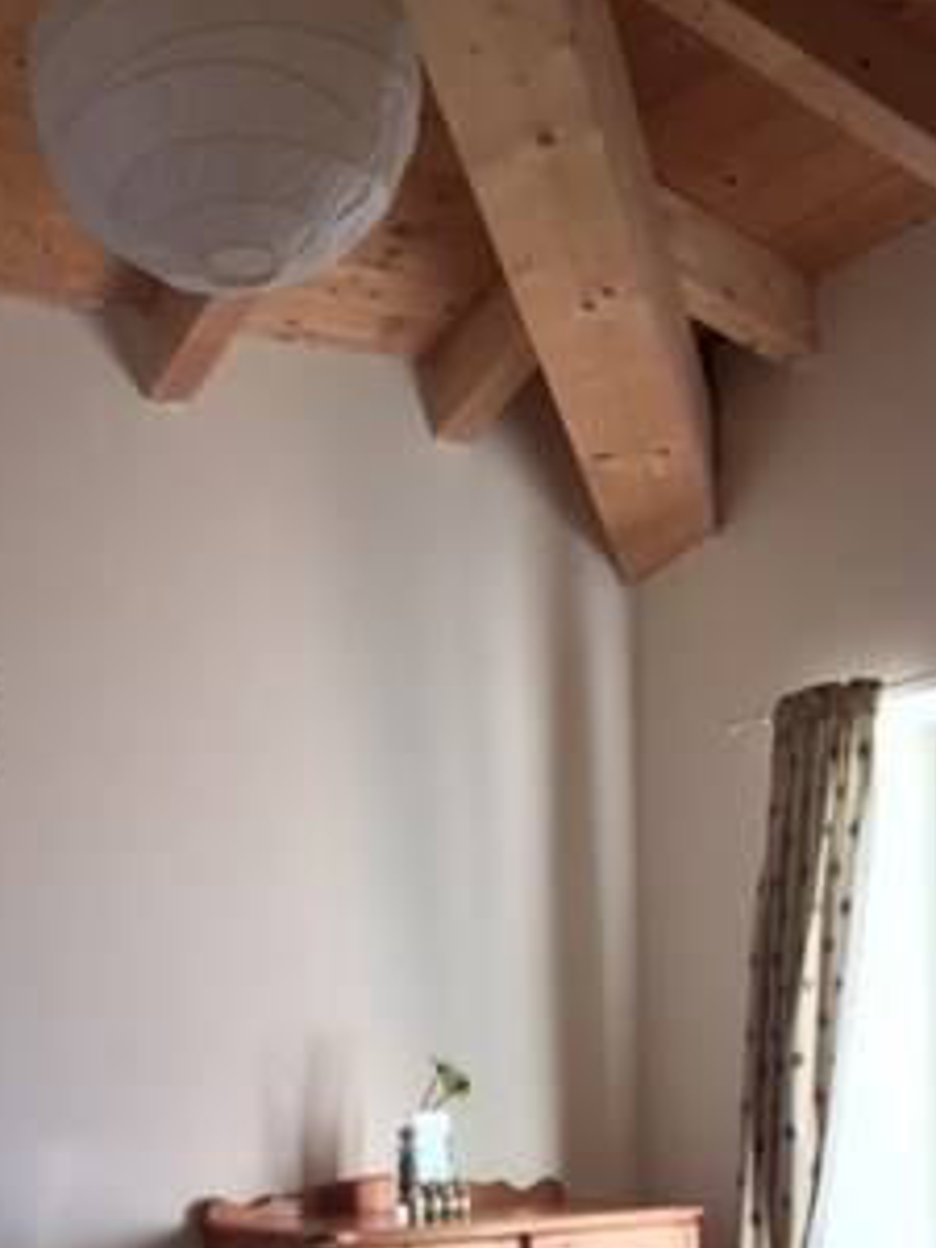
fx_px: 2091
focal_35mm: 58
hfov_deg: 25.2
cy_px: 1136
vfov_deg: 31.6
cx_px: 374
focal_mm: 4.15
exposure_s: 1/33
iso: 32
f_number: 2.2
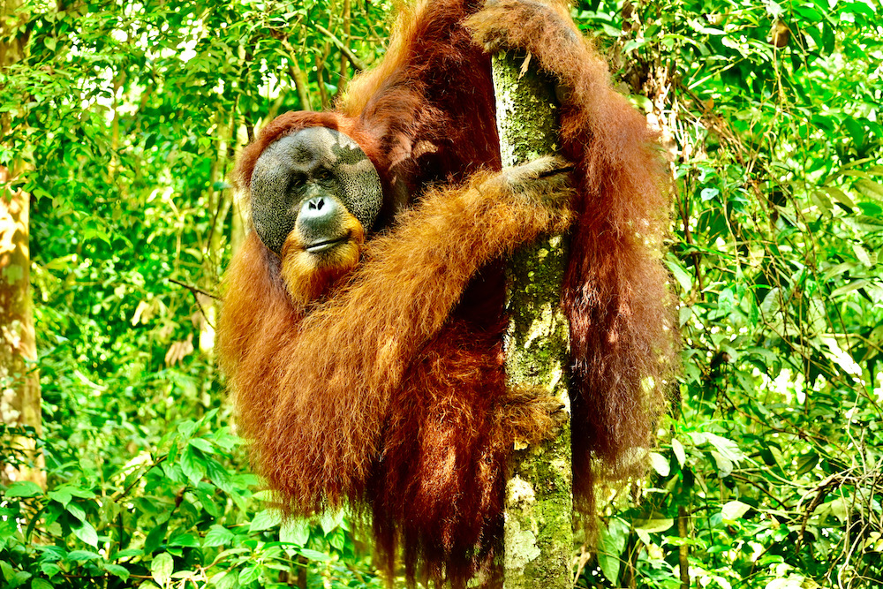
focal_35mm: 75
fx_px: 1840
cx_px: 442
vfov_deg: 18.2
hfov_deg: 27.0
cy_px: 294
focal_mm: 50
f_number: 4.5
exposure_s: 1/10
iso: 400
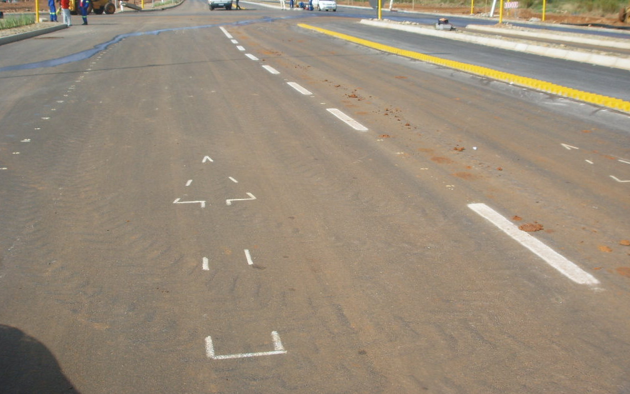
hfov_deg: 47.2
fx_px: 721
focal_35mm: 42
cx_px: 314
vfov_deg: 30.5
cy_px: 165
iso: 50
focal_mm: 6.6
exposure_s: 1/350
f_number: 6.3
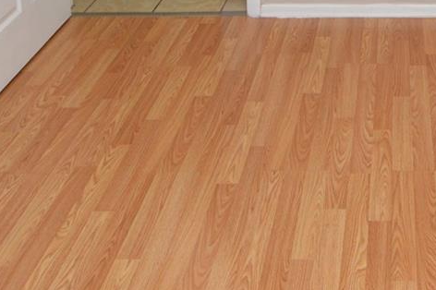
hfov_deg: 31.6
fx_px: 738
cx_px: 381
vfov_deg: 18.7
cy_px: -185
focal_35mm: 61
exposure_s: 1/60
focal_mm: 12
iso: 450
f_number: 4
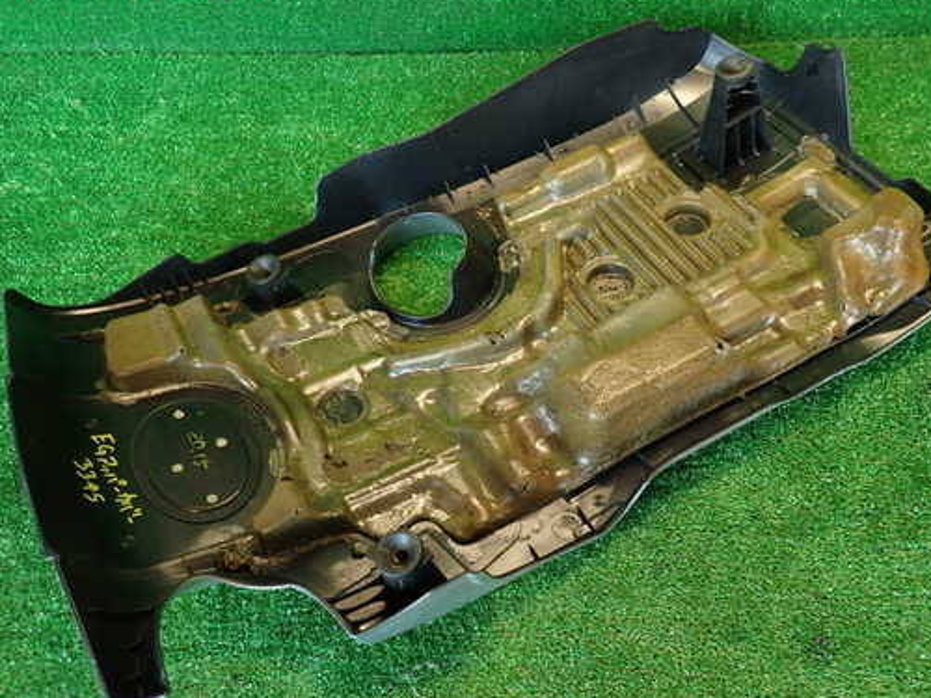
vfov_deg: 46.8
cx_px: 499
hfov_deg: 59.9
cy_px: 376
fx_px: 807
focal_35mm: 30
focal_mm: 4.5
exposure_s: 1/40
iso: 200
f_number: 2
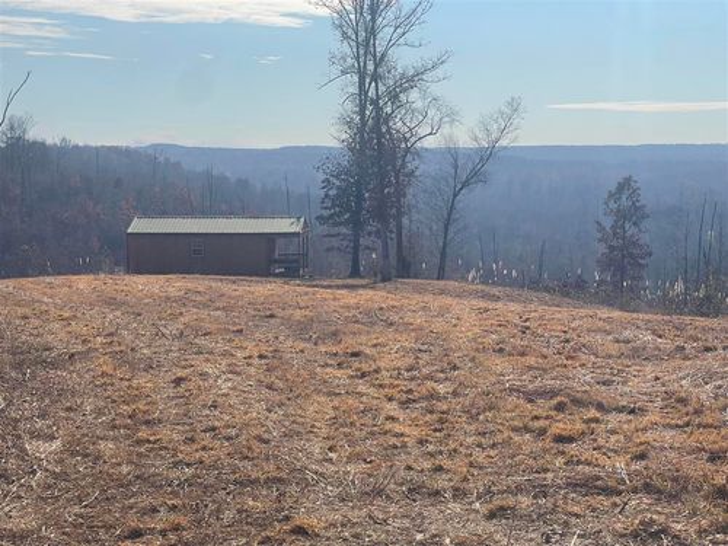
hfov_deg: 30.3
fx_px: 1346
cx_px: 364
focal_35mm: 64
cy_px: 273
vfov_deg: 22.9
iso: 20
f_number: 2.2
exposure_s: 1/2732
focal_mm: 7.5
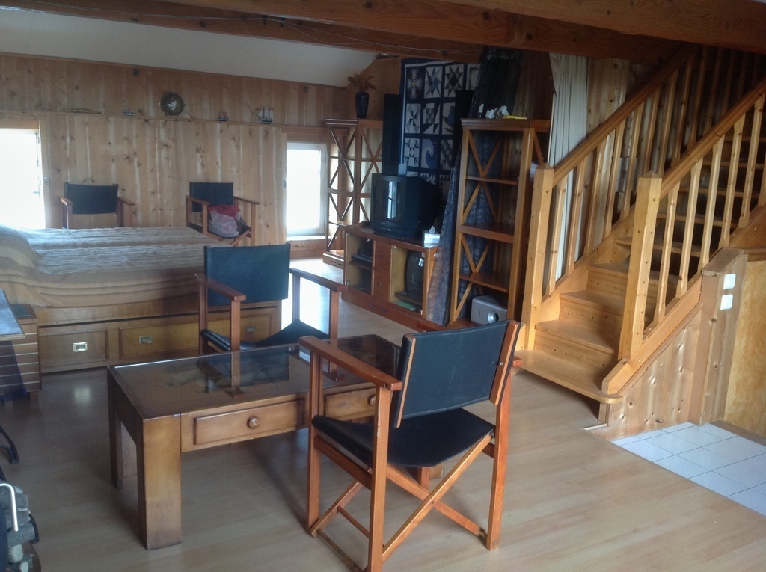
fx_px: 773
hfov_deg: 52.7
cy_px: 286
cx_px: 383
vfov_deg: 40.6
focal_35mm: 35
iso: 100
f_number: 2.4
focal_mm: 4.28
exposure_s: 1/15
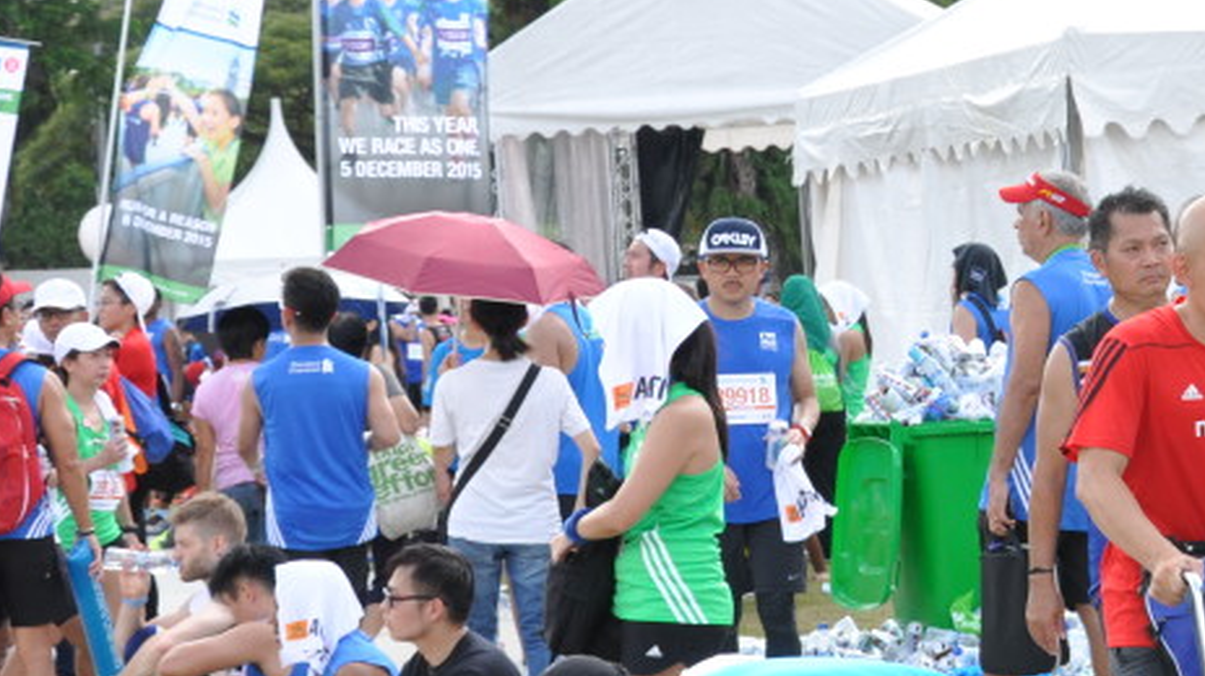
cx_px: 1234
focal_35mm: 118
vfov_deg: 10.3
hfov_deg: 17.7
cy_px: 343
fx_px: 3769
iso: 400
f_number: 9
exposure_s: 1/320
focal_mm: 34
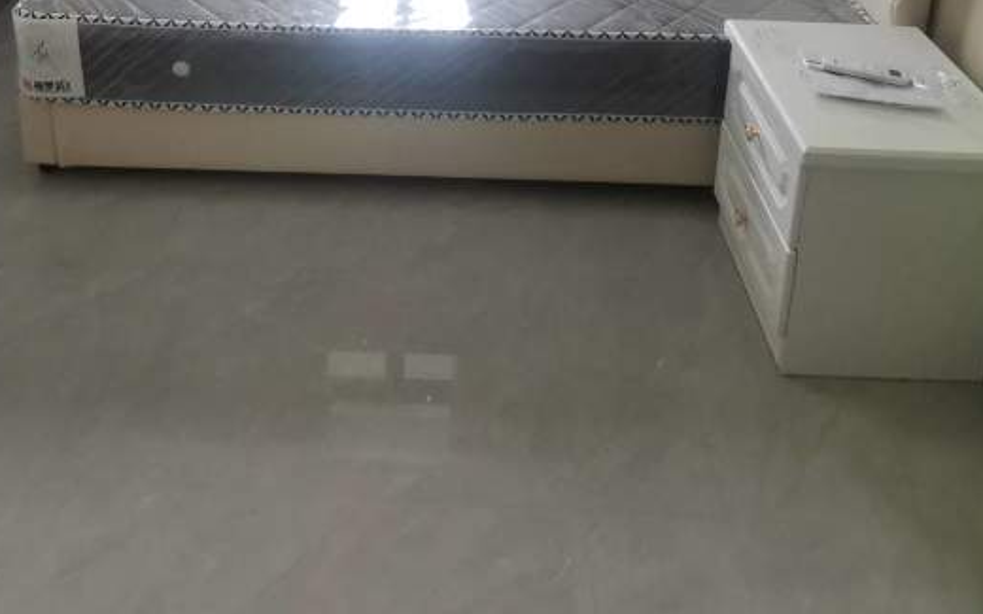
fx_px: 991
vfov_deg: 27.9
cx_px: 397
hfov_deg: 52.4
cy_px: -207
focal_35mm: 37
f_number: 2.2
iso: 80
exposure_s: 1/50
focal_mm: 2.23
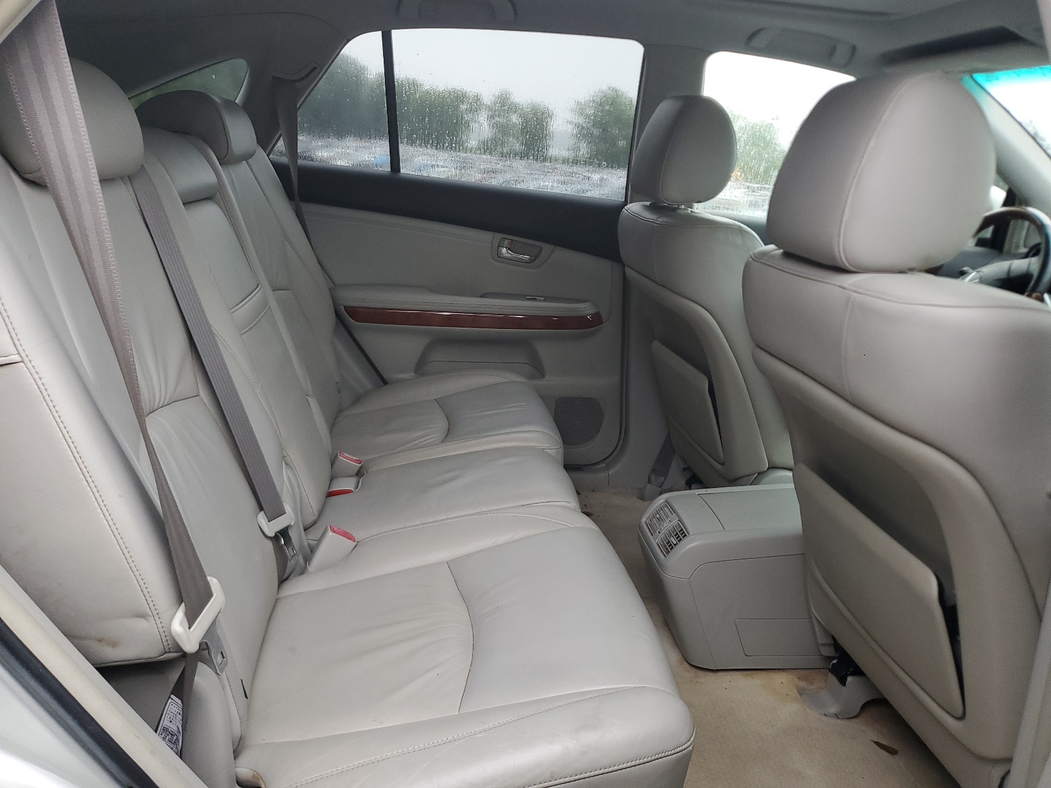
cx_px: 526
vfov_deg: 53.1
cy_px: 394
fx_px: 789
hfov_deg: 67.3
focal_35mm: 26
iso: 89
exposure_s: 1/120
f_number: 1.5
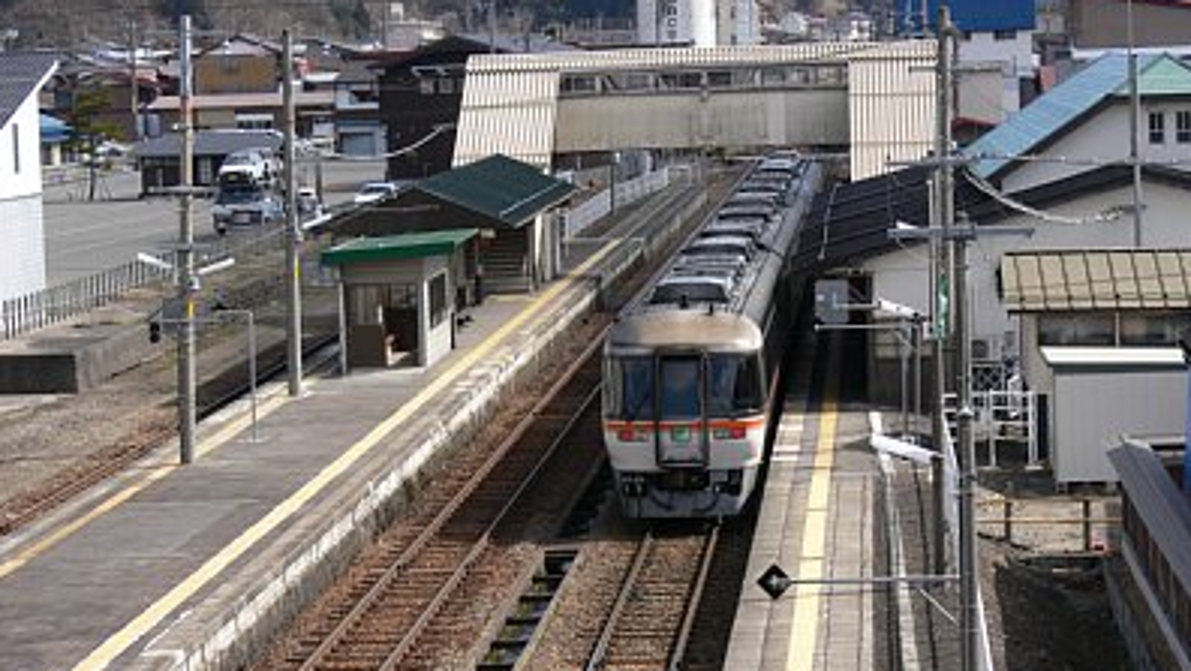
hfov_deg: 19.6
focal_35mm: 109
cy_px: 295
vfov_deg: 11.1
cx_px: 596
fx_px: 3443
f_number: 5.6
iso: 80
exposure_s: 1/250
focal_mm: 21
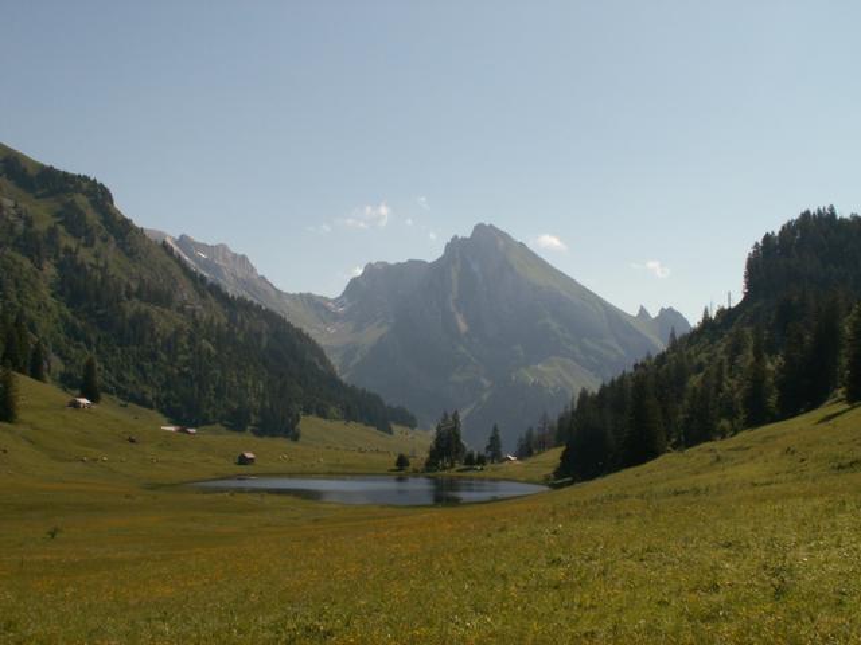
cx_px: 430
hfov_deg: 44.8
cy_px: 322
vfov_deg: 34.3
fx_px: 1045
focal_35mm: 42
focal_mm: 6.97
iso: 50
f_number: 7.1
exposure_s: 1/250
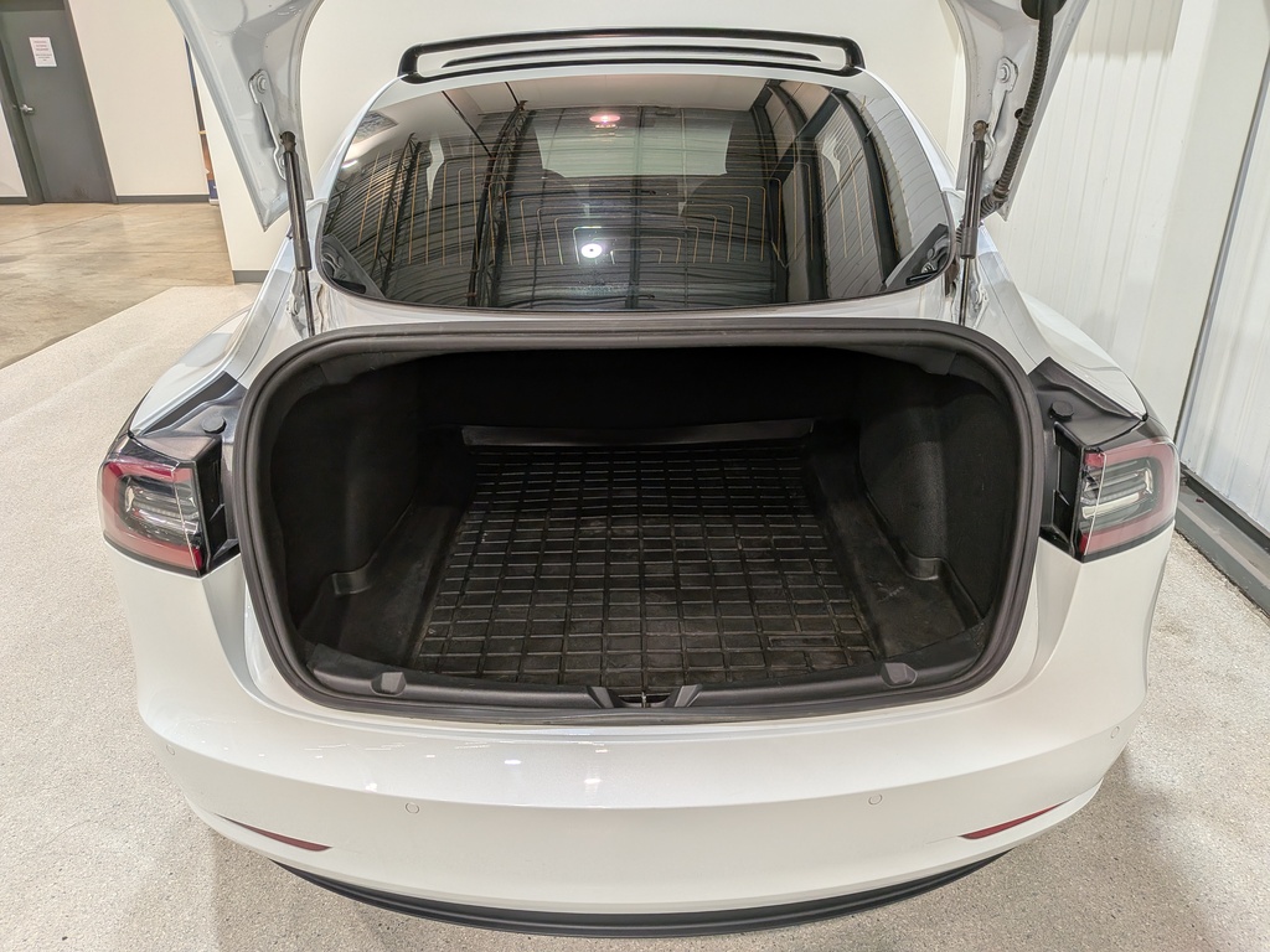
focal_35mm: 24
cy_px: 476
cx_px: 635
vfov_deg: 56.8
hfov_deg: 71.6
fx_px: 881
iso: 26
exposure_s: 1/288
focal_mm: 4.53
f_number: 1.7
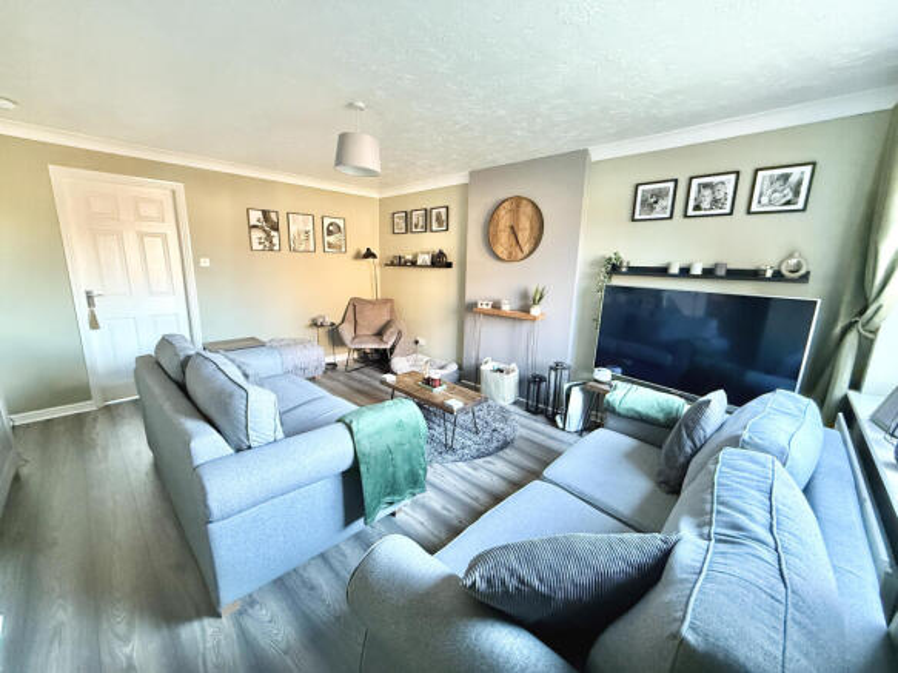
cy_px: 336
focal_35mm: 14
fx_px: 363
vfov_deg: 85.7
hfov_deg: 102.1
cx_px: 449
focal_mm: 2.22
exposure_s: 1/60
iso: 800
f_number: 2.2
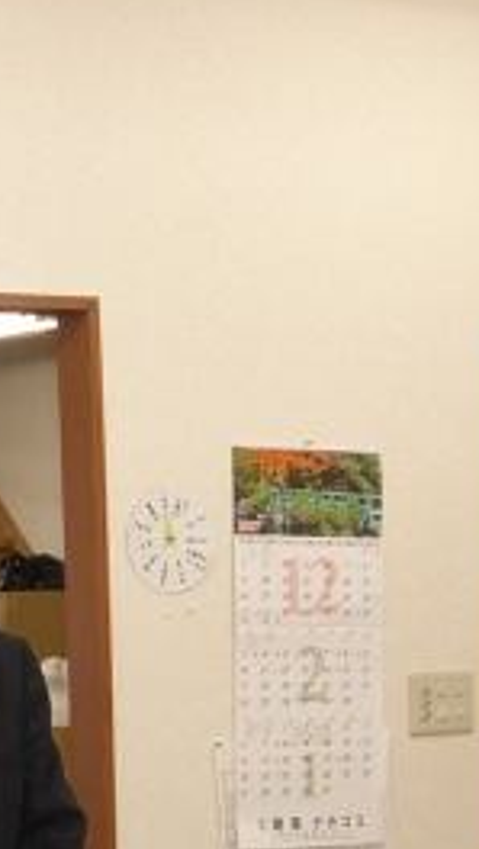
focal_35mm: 124
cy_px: 675
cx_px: 51
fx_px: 2793
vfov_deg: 17.1
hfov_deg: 9.8
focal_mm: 7.6
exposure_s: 1/80
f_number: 3
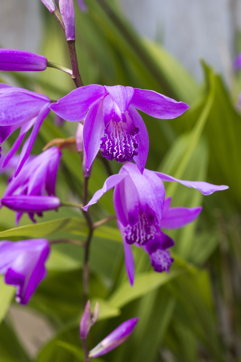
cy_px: 181
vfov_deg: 22.6
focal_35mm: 90
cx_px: 120
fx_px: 904
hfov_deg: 15.2
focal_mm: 60
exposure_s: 1/100
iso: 250
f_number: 11
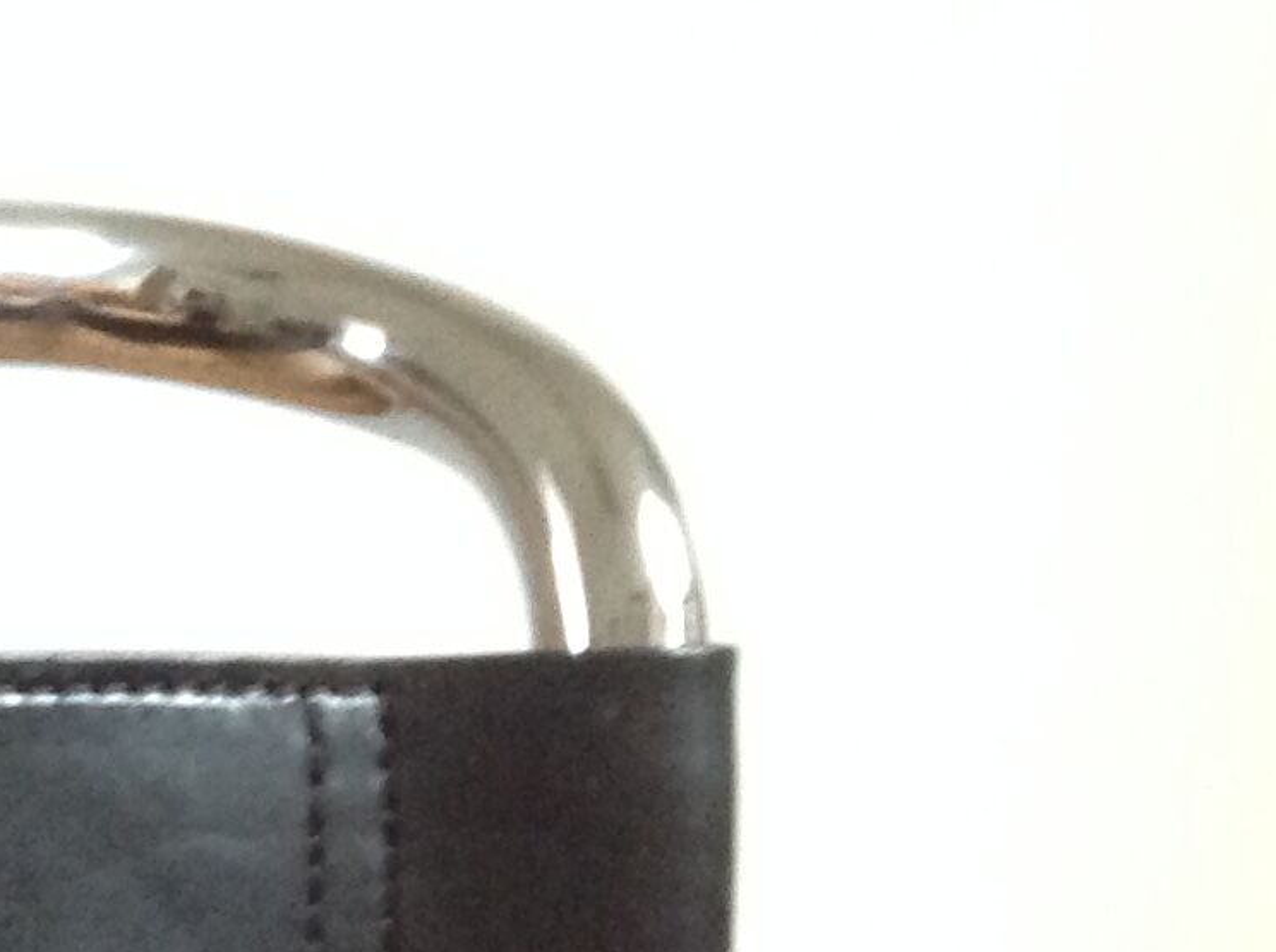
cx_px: -942
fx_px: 4488
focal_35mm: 122
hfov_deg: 14.4
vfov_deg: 11.5
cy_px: 1521
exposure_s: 1/15
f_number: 2.4
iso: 320
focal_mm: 4.28
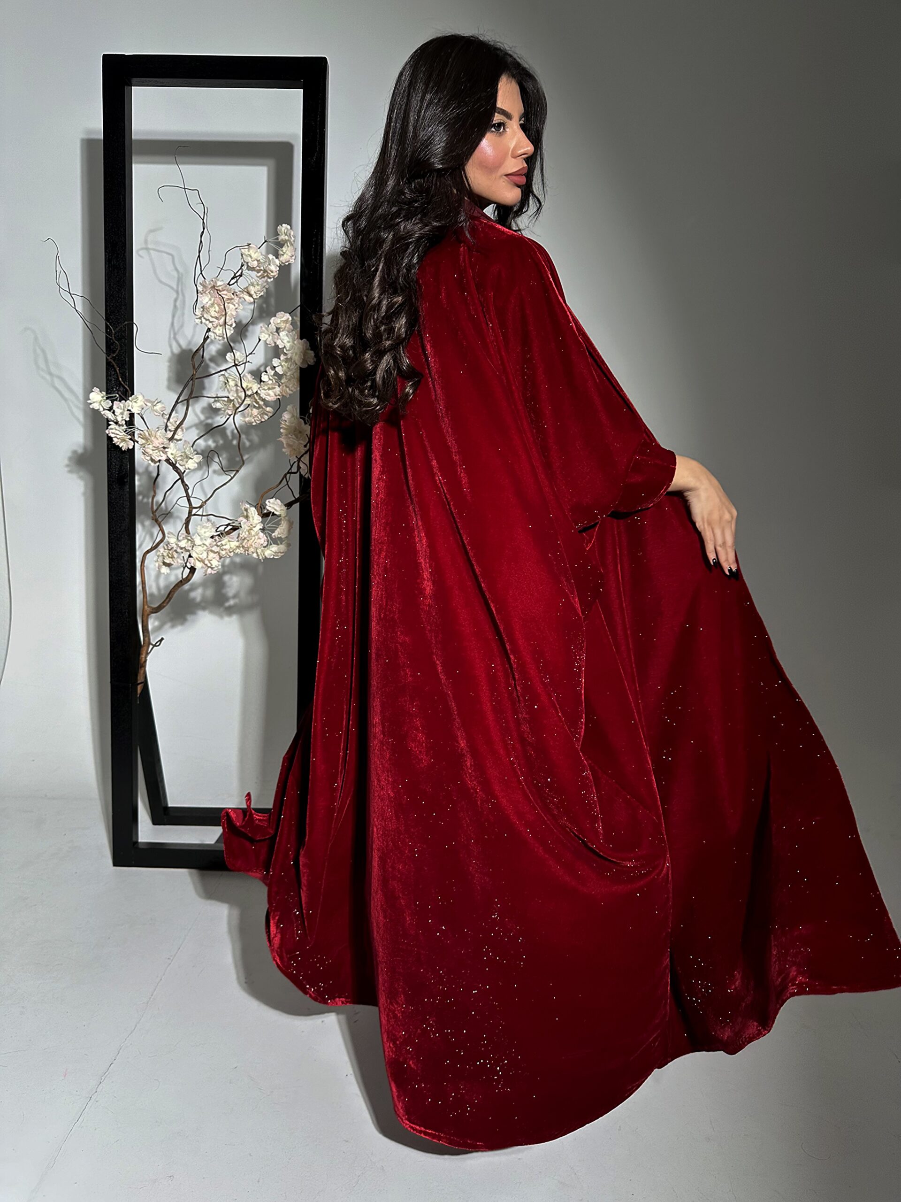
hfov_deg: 56.8
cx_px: 450
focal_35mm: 24
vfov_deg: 71.6
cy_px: 601
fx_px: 833
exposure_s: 1/100
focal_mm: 6.86
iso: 64
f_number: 1.78
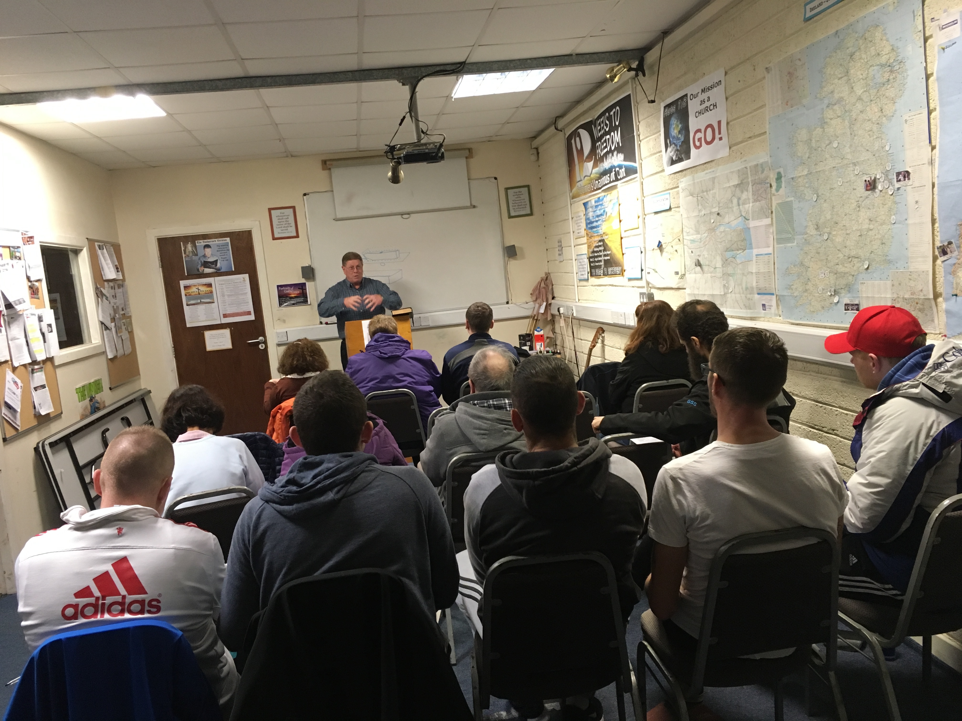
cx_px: 481
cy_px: 360
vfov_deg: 48.2
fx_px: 806
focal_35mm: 29
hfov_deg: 61.7
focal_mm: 4.15
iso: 160
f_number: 2.2
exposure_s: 1/33
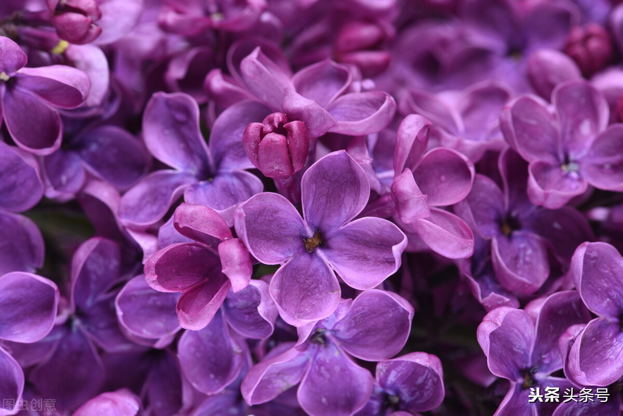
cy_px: 208
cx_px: 312
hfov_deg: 19.4
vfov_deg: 13.1
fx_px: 1818
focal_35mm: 105
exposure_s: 1/60
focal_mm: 105
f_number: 20
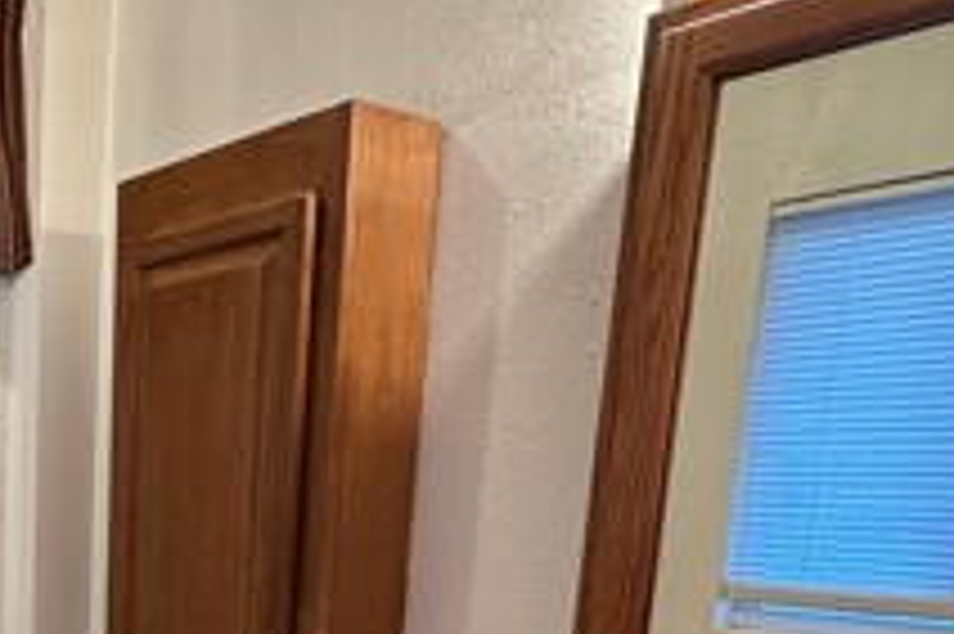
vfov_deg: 27.8
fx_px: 1165
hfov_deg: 39.5
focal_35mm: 44
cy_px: 701
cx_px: 9
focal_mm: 2.22
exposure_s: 1/60
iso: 200
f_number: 2.2
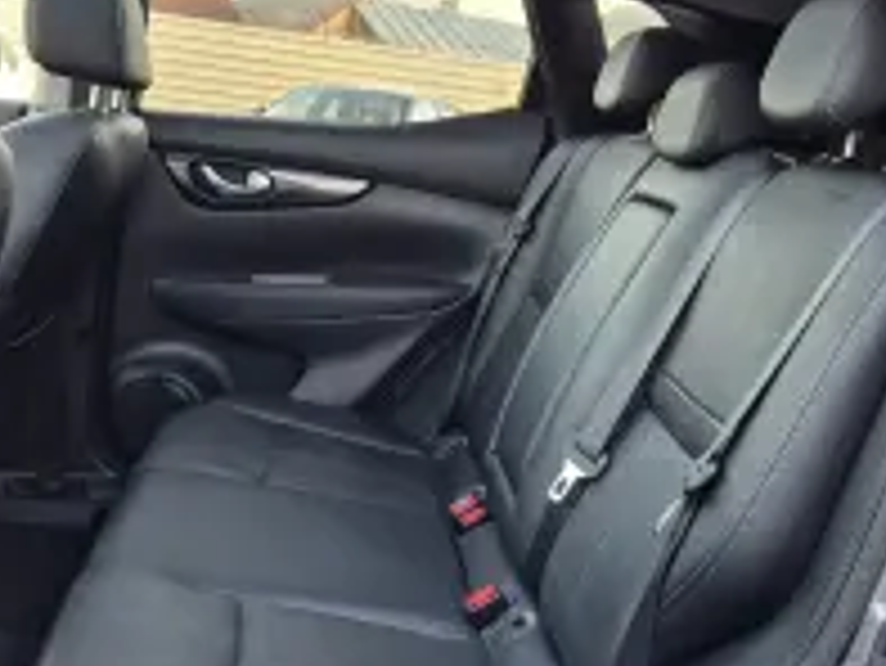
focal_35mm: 42
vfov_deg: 34.3
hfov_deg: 44.7
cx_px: 504
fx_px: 1076
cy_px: 382
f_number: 1.8
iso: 200
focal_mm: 5.4
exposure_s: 1/100
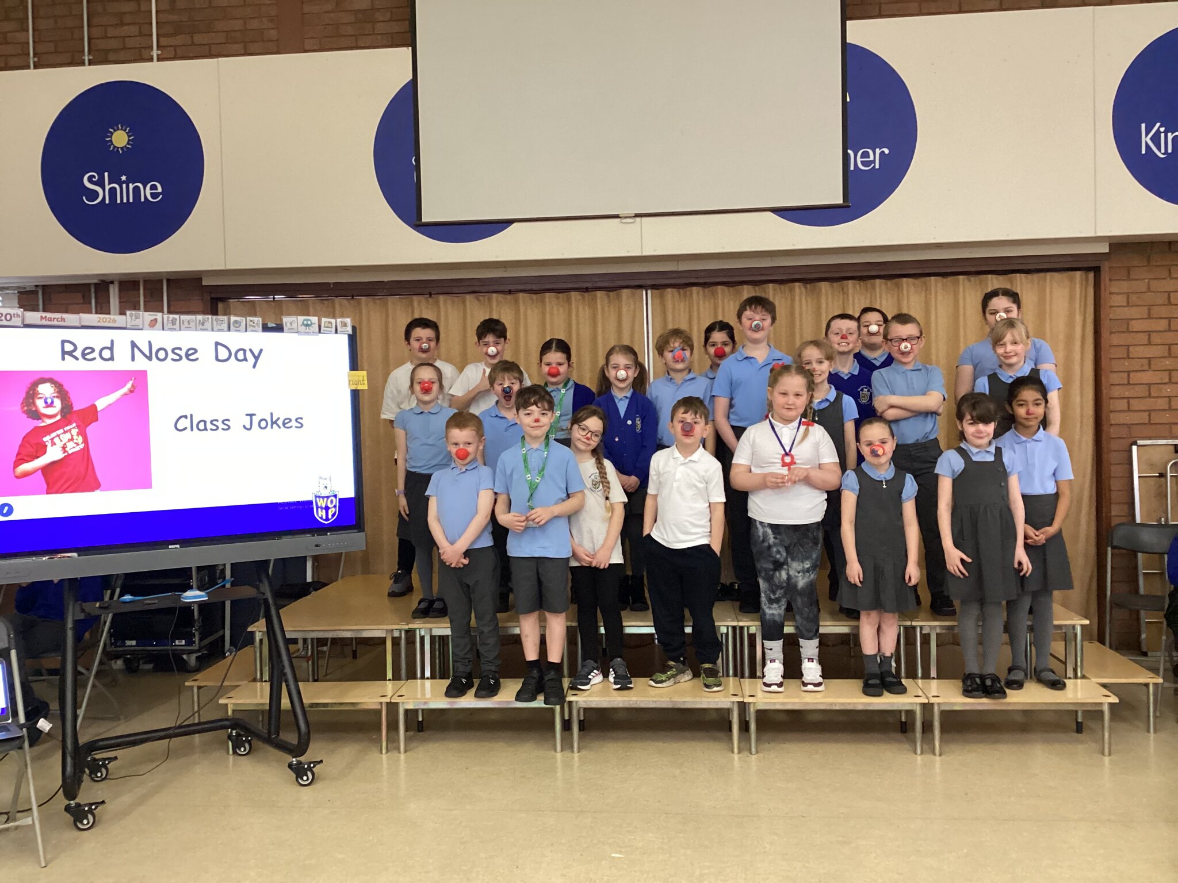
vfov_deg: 45.4
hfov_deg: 58.4
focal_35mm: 31
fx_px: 1055
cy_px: 442
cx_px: 589
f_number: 2.4
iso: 400
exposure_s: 1/50
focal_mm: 3.3
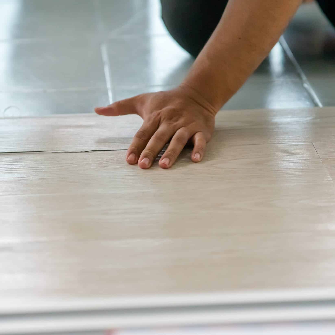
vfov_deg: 13.8
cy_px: 142
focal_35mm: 126
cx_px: 137
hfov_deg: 13.8
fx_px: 1380
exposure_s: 1/3200
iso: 2500
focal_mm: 85
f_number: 2.5
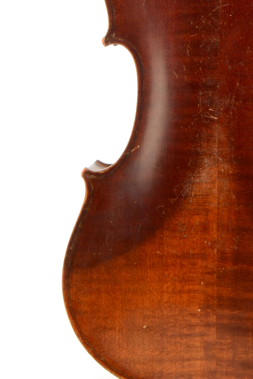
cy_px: -5
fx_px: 920
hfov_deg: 15.5
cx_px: 222
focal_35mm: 87
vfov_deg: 22.4
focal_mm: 23
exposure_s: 1/160
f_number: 22
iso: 200
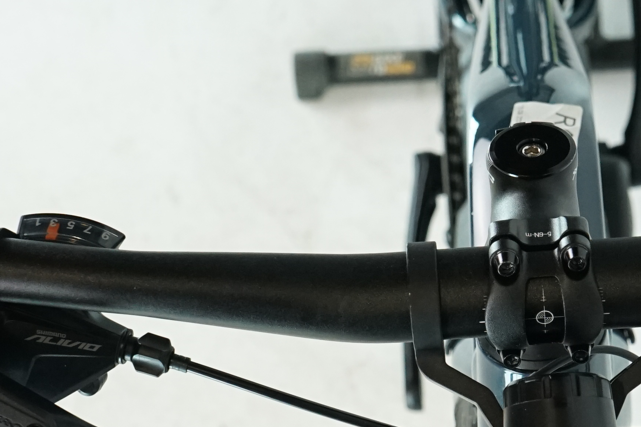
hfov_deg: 16.3
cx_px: 557
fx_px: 2208
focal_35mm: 124
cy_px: 427
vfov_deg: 11.0
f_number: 5.6
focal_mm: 36
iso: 2000
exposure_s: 1/200
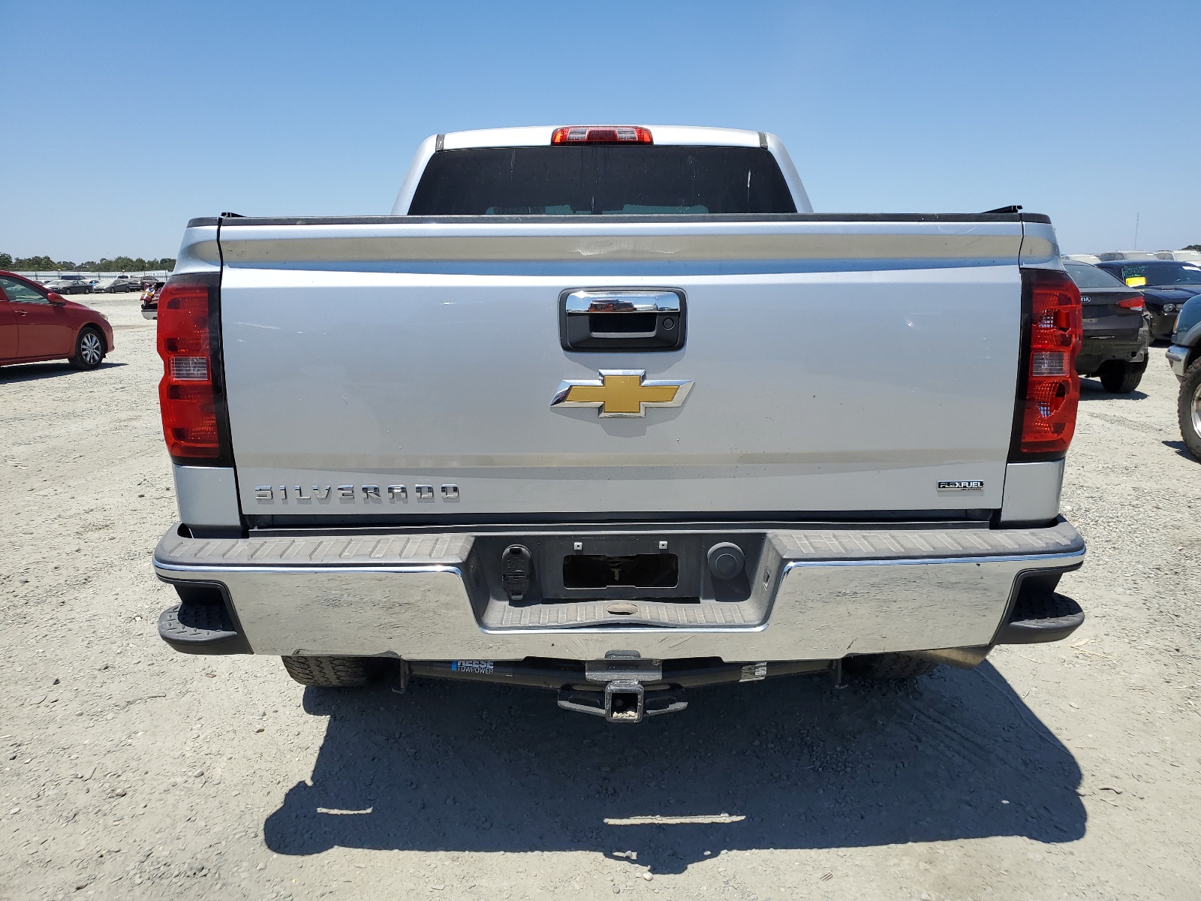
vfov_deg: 53.1
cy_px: 450
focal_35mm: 26
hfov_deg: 67.3
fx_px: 902
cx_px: 600
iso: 50
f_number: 1.5
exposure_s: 1/3333
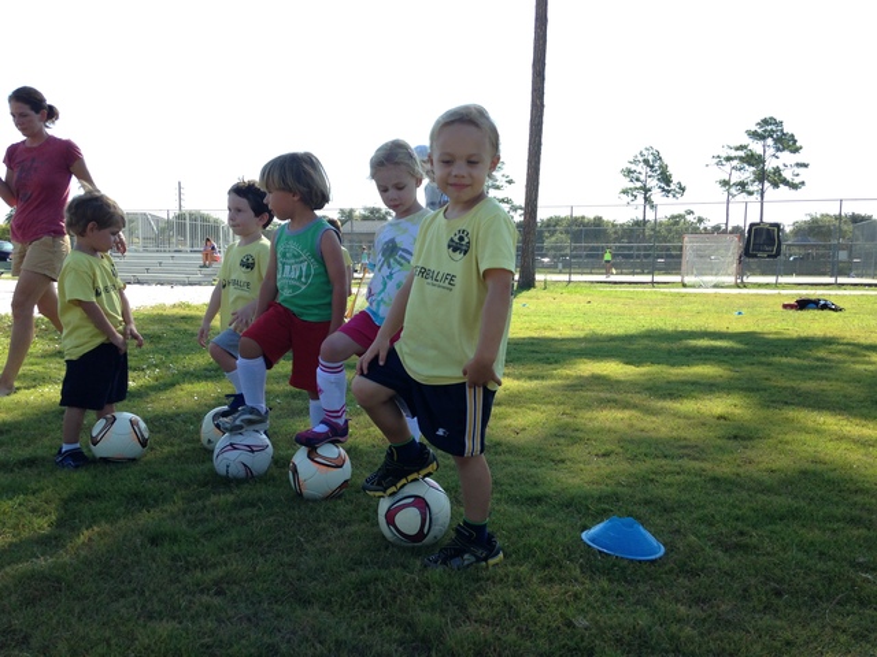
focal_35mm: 33
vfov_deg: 42.9
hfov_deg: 55.4
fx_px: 836
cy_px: 328
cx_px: 438
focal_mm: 4.13
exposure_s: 1/596
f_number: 2.4
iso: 50
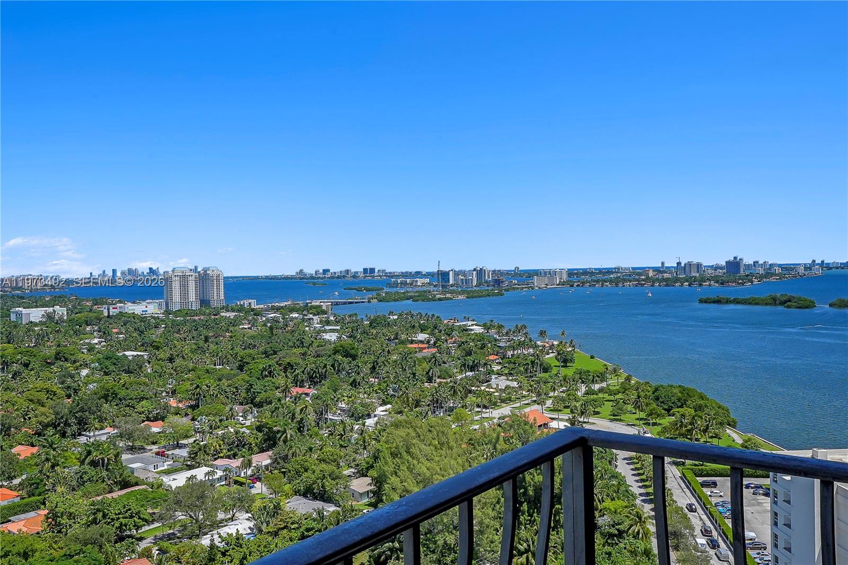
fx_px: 706
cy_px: 282
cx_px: 424
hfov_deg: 61.9
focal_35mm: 30
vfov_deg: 43.6
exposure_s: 1/640
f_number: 14
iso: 320
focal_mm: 20
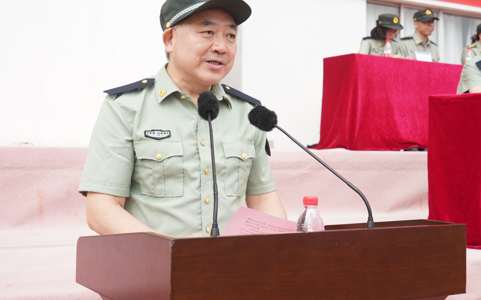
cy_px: 128
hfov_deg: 38.9
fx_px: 682
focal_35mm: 52
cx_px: 250
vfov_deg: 24.8
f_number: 8
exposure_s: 1/250
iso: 400
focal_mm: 46
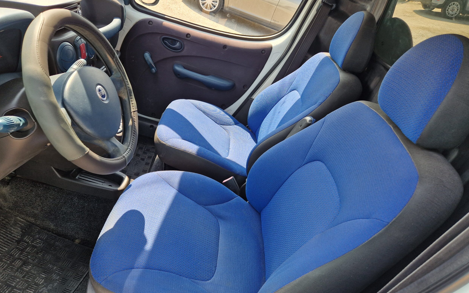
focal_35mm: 25
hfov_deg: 72.6
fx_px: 320
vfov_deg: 49.3
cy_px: 148
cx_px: 232
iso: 50
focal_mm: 5.4
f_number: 1.8
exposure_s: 1/223
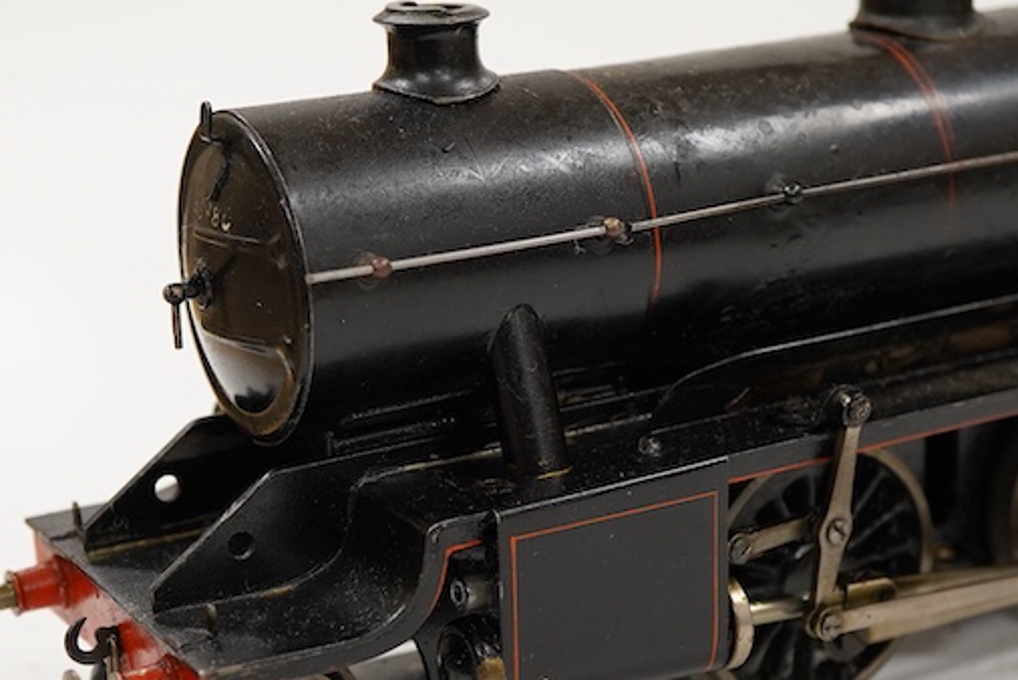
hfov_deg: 25.3
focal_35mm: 80
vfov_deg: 17.1
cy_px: 433
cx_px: 431
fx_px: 2263
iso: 1250
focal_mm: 30
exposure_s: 1/125
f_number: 7.1
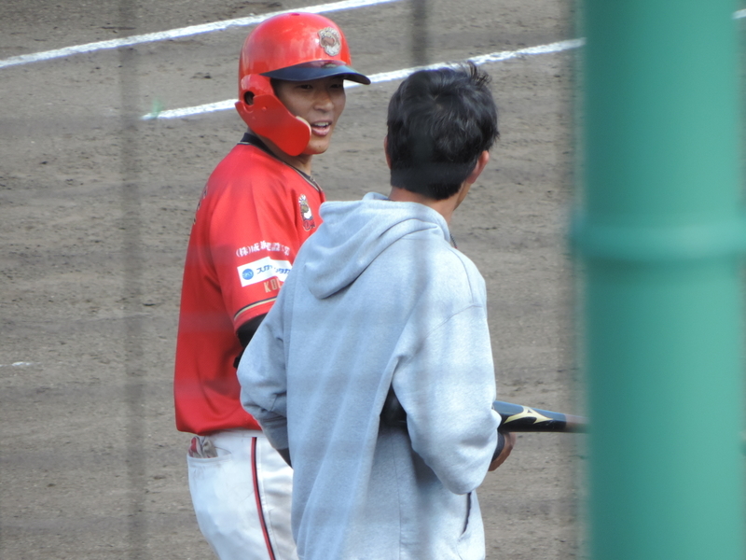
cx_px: 373
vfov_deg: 2.0
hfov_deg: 2.6
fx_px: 16163
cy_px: 280
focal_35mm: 750
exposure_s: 1/400
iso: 280
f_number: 5.1
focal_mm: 133.7
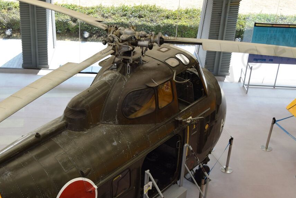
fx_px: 500
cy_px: 139
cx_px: 116
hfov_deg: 32.9
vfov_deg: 22.2
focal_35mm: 61
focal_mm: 27
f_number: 5.6
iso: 100
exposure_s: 1/125
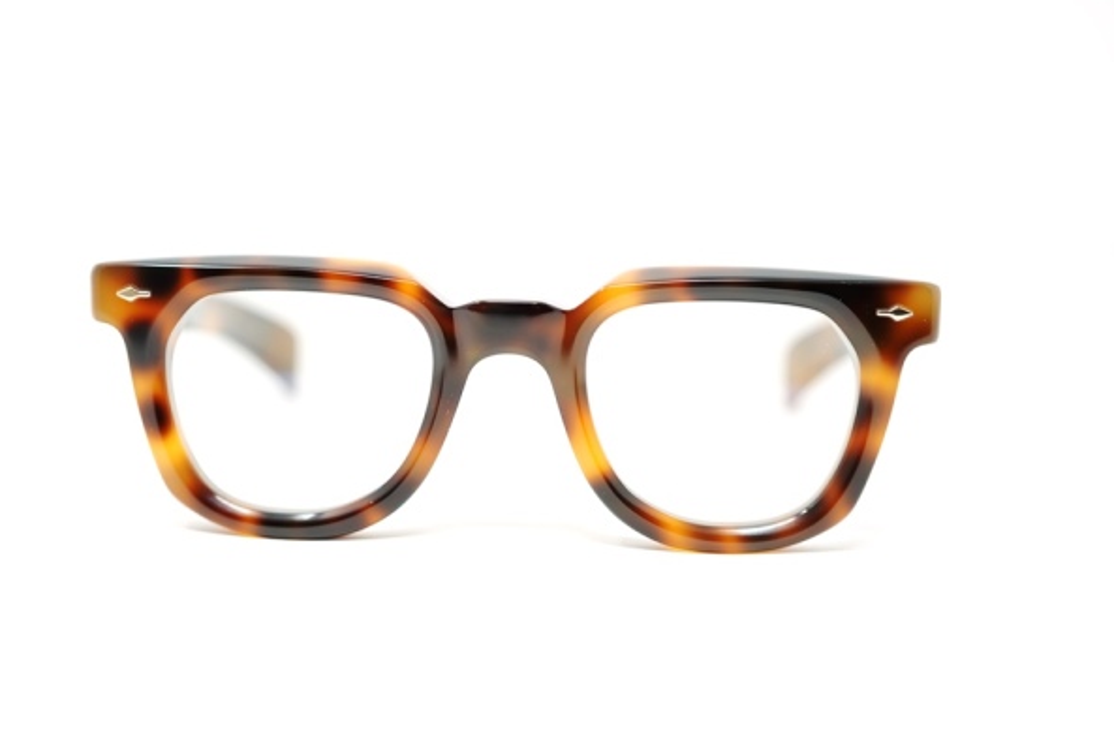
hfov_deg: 36.9
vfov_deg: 25.0
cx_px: 528
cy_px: 387
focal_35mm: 54
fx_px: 1669
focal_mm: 50
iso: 200
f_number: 2.8
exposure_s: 1/50
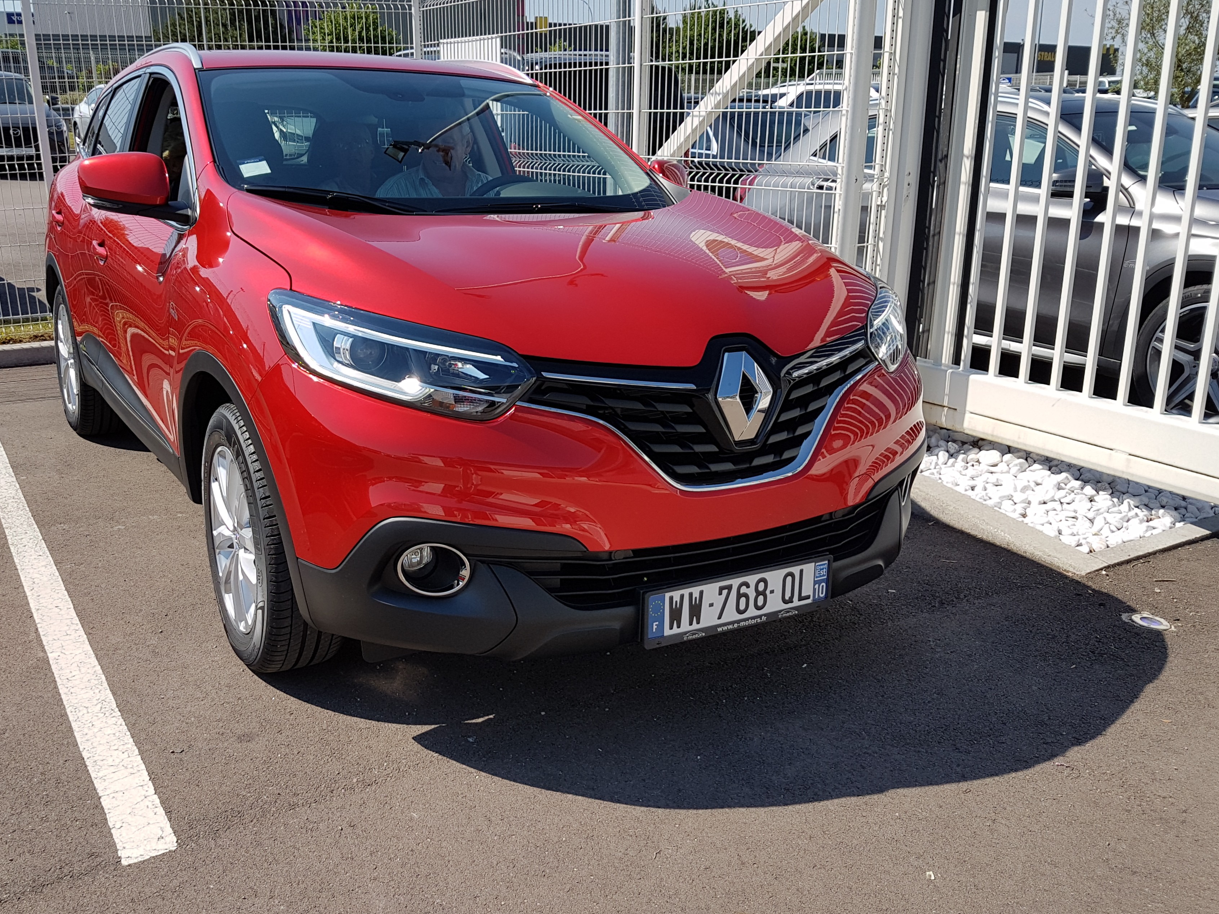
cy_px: 475
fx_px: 1092
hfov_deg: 58.2
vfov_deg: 45.4
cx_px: 542
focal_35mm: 31
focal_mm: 4.2
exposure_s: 1/2200
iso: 40
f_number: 1.7
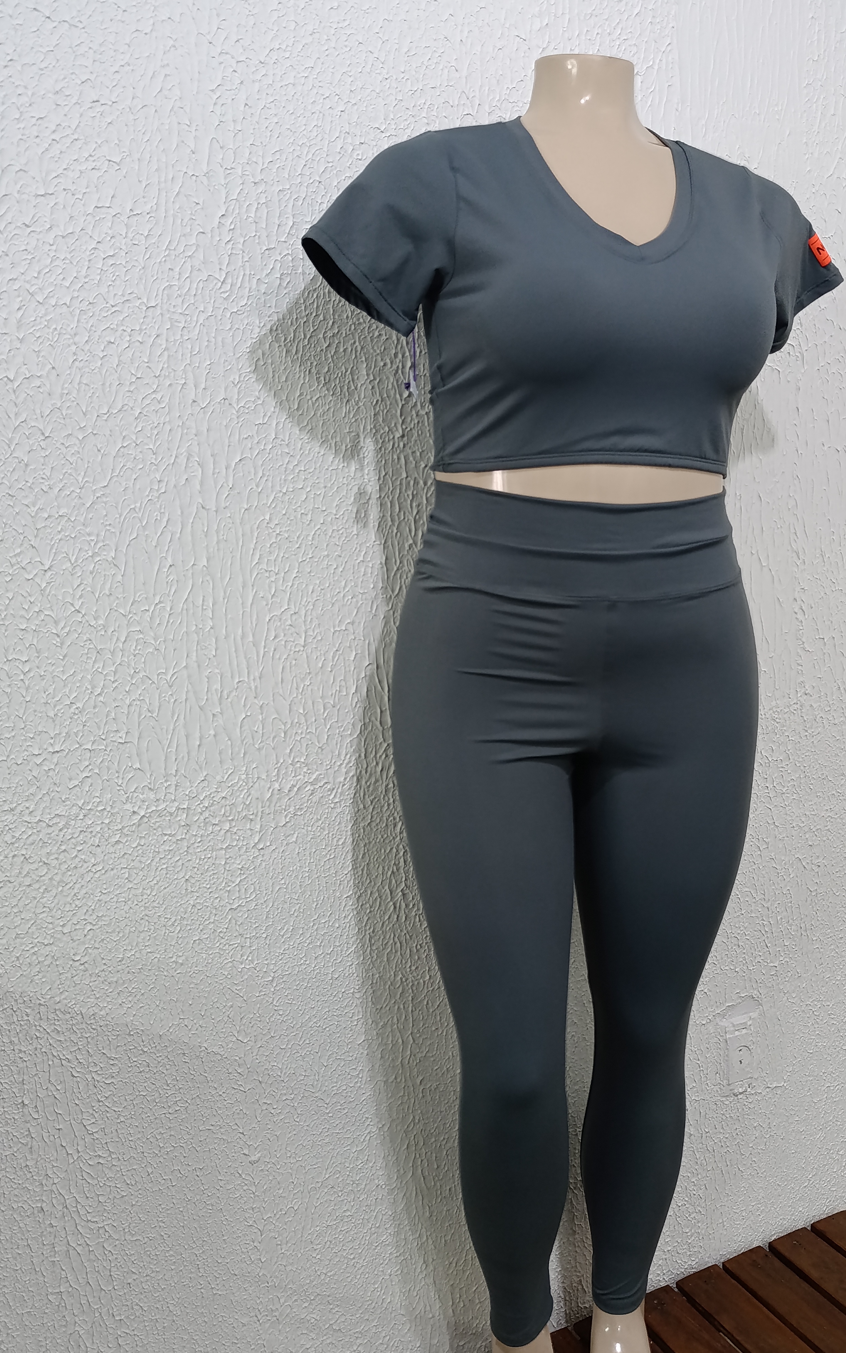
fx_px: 922
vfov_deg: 72.5
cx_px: 514
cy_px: 663
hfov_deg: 48.9
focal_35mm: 25
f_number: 1.6
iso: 1250
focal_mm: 6.14
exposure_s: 1/60
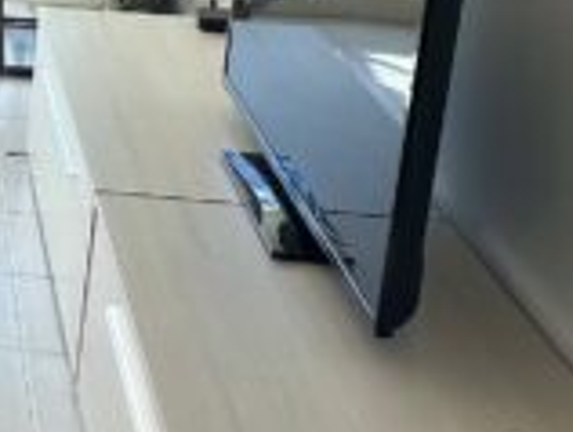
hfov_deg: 20.0
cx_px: -297
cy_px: -25
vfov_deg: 17.1
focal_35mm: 84
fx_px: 1393
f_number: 1.8
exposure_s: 1/120
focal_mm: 1.57
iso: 32
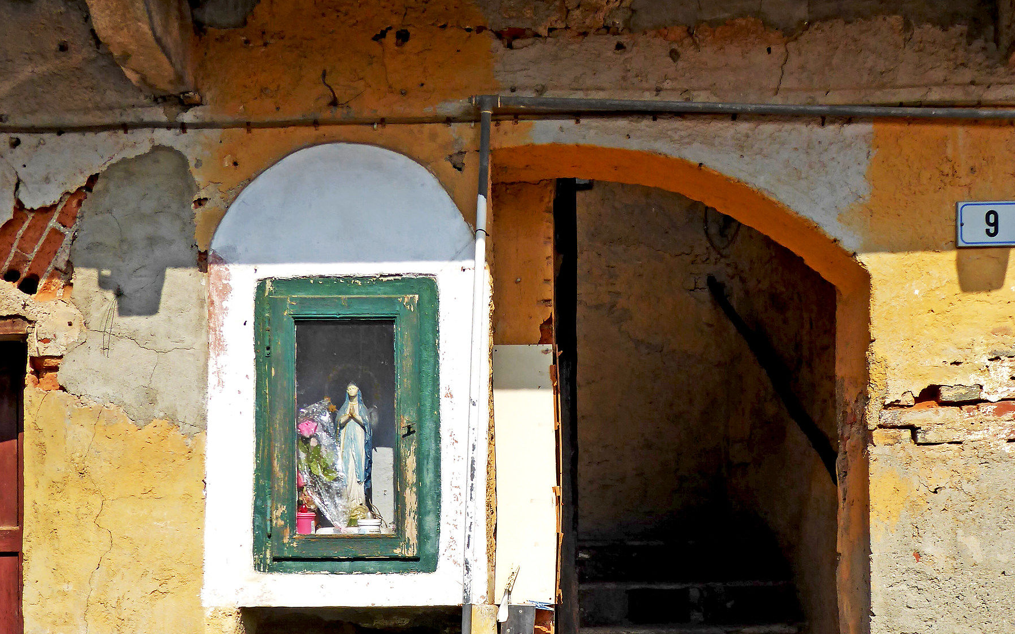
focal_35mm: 50
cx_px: 511
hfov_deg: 40.3
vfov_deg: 25.3
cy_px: 525
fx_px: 1383
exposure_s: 1/1000
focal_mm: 6.3
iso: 80
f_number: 3.7
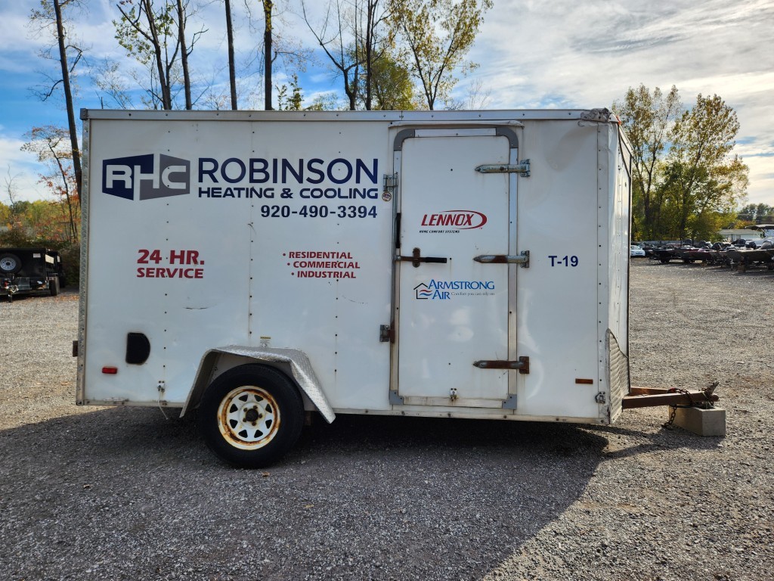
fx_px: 514
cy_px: 290
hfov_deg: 73.9
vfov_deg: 58.9
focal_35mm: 23
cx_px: 387
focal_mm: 5.4
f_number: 1.8
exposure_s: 1/1588
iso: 20
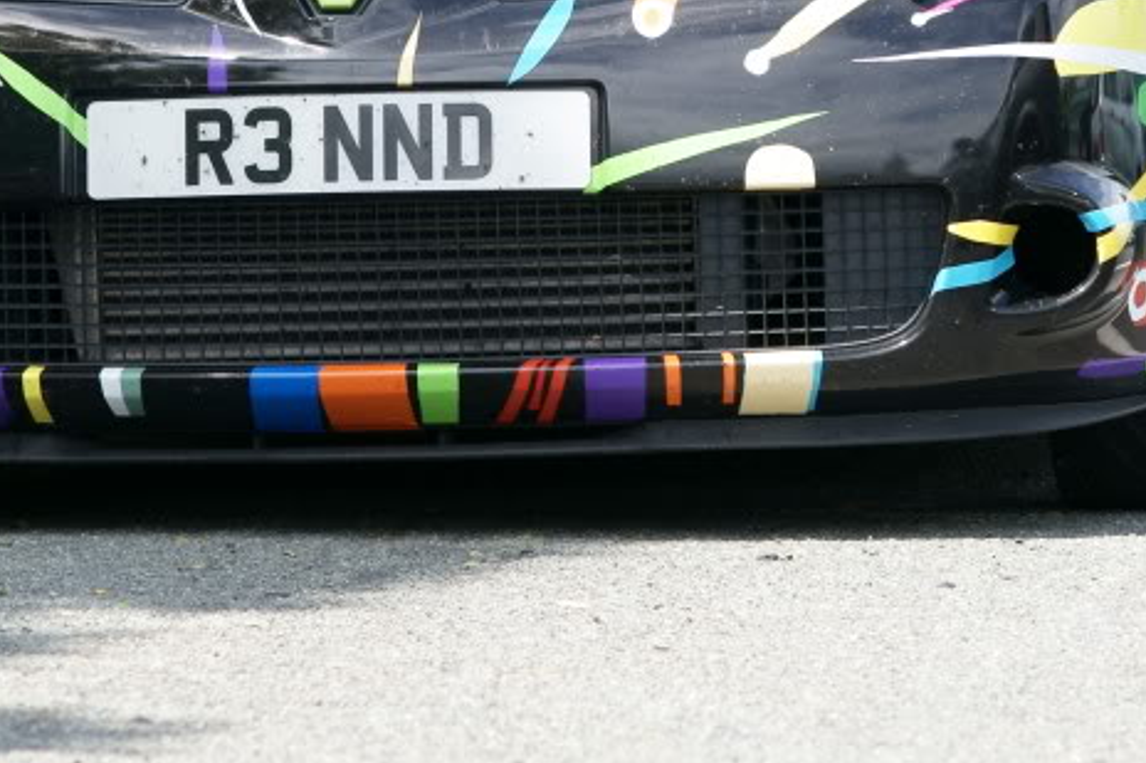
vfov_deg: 4.1
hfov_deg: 6.2
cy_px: 70
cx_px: 759
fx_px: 10533
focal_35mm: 331
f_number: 5.6
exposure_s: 1/250
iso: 100
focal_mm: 100
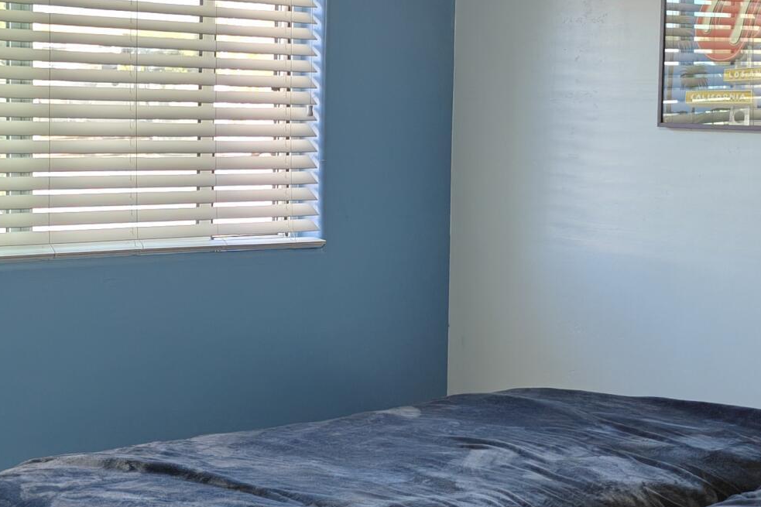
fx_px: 1543
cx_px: 163
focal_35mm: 73
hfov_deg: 27.2
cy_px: 163
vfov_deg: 18.6
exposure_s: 1/120
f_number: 1.6
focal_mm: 6.06
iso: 100
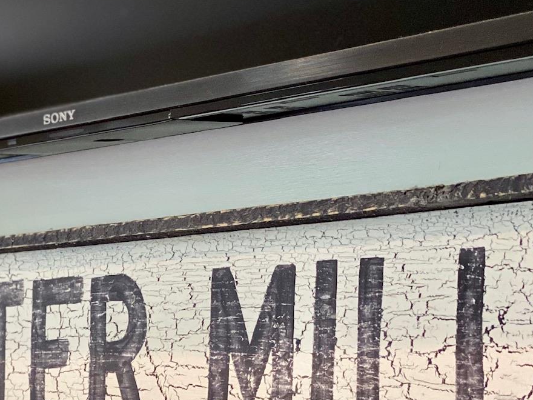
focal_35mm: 121
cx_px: 86
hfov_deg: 16.1
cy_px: 350
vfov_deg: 12.2
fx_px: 1863
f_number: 2
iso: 160
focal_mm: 6
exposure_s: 1/60
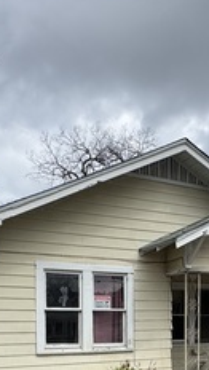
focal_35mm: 42
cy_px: 359
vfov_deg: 42.6
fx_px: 413
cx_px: 132
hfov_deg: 28.3
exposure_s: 1/1880
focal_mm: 2.22
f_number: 2.2
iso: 50
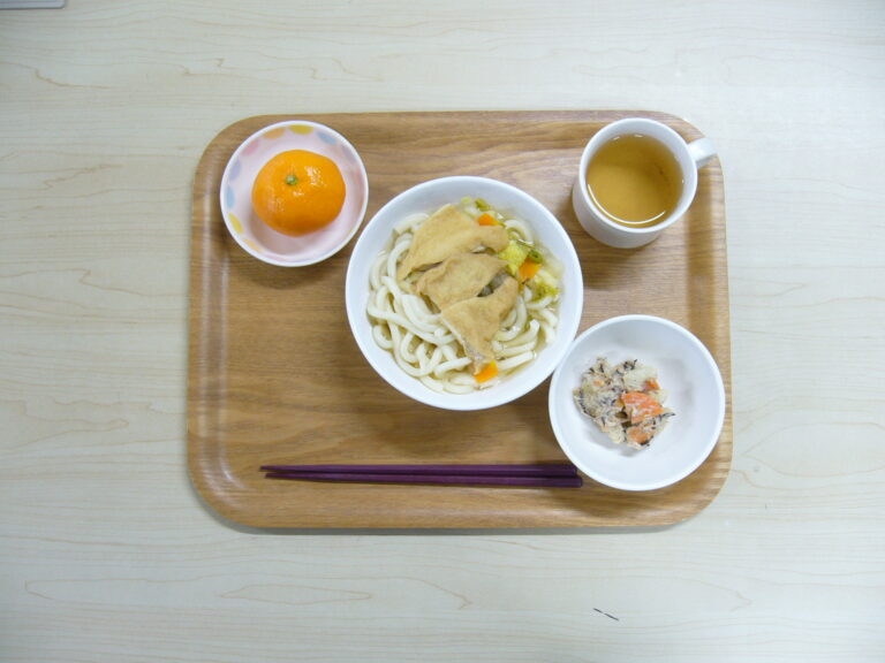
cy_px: 332
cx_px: 442
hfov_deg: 52.6
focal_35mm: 35
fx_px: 895
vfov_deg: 40.7
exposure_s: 1/20
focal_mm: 5.8
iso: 100
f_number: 2.8
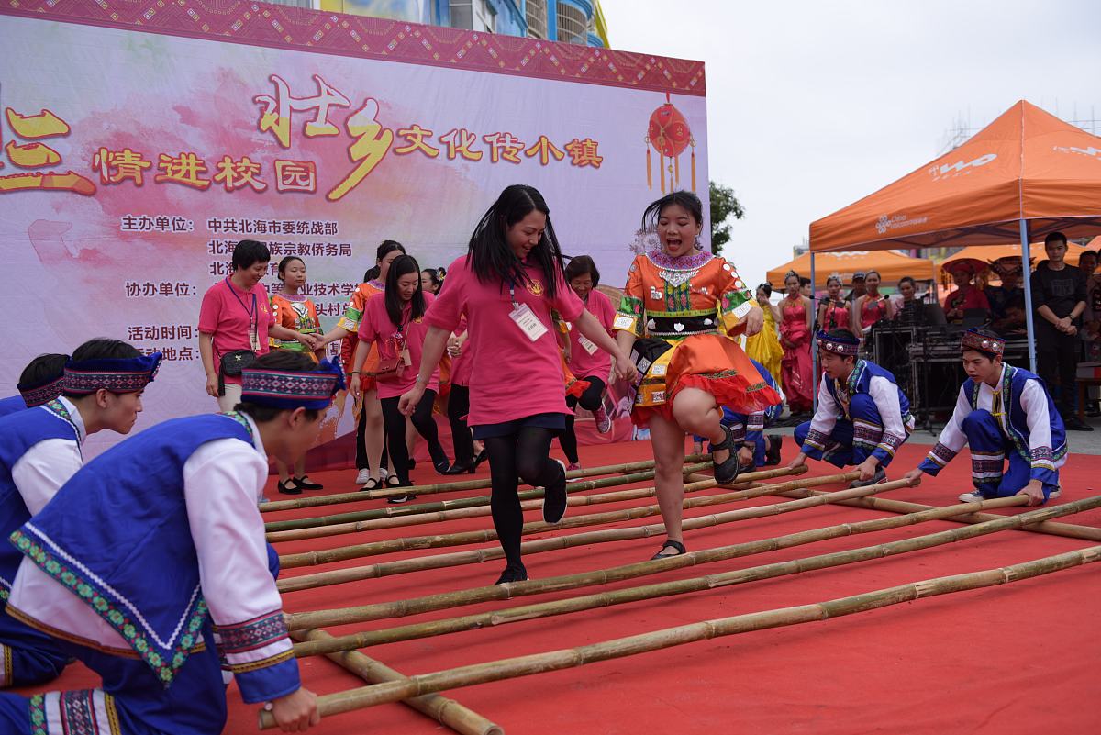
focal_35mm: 35
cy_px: 368
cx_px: 550
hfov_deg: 54.4
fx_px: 1071
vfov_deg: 37.9
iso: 100
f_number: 3.5
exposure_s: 1/320
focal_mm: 35
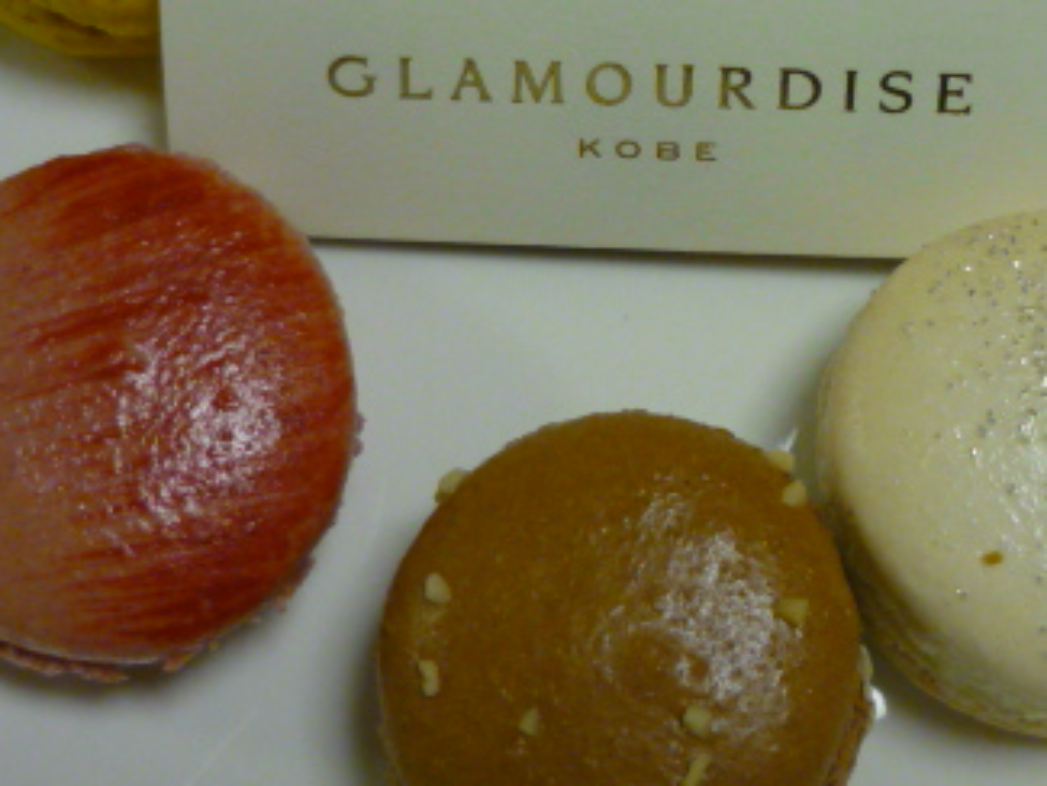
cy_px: 168
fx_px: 1967
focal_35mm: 65
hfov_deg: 29.7
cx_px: 635
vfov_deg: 22.3
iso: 320
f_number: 2.8
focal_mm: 5.5
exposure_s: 1/30
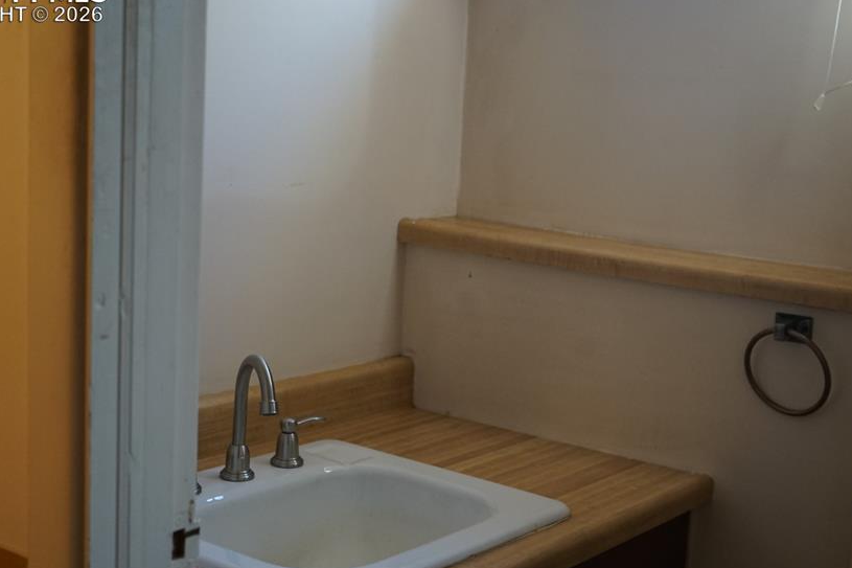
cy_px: 321
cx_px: 433
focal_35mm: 54
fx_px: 1278
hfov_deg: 36.9
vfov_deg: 25.0
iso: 1600
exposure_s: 1/160
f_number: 4.5
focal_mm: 43
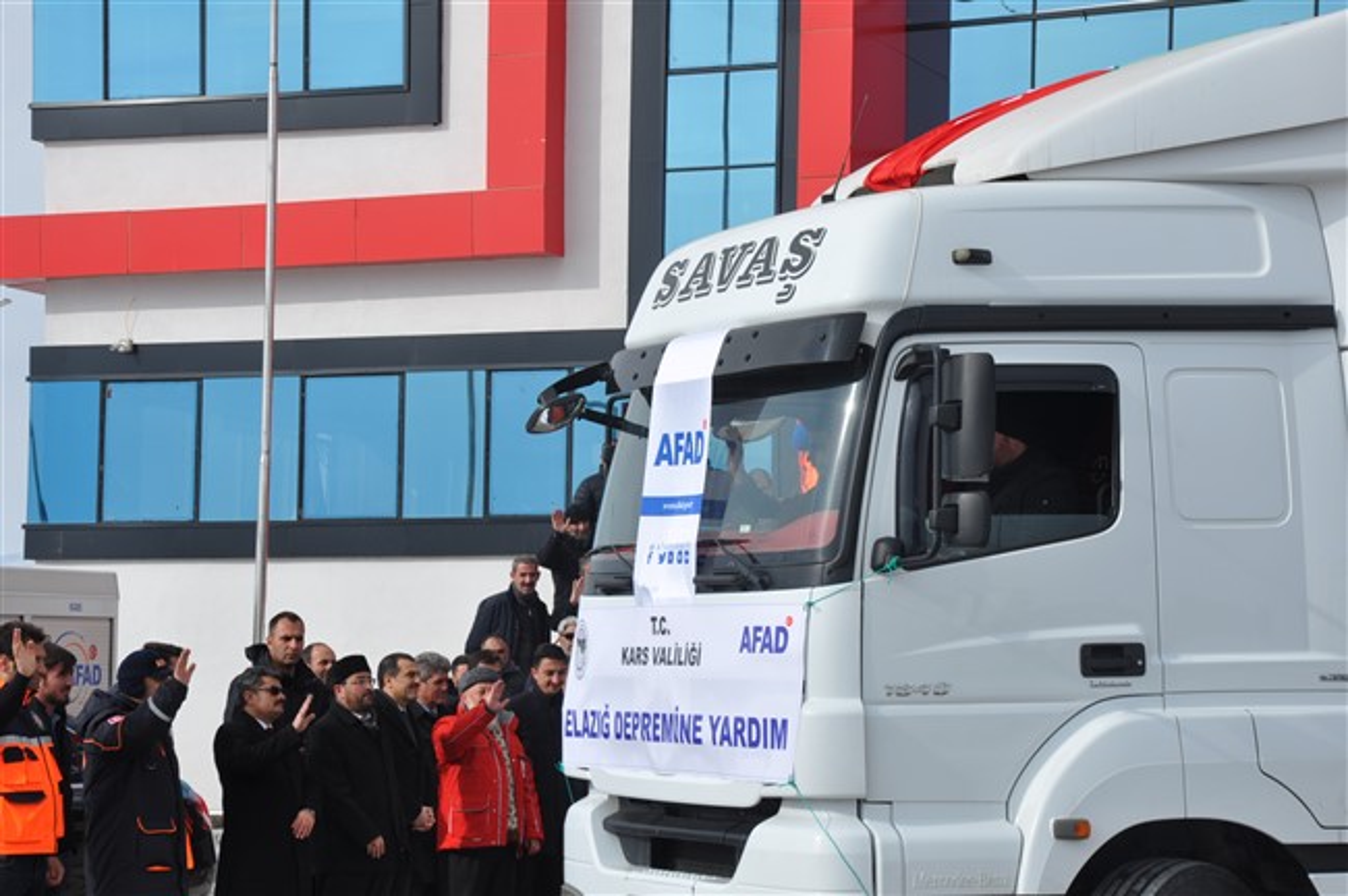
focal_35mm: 93
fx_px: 3479
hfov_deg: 21.9
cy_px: 448
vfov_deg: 14.7
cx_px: 674
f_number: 11
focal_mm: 62
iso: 250
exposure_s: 1/500
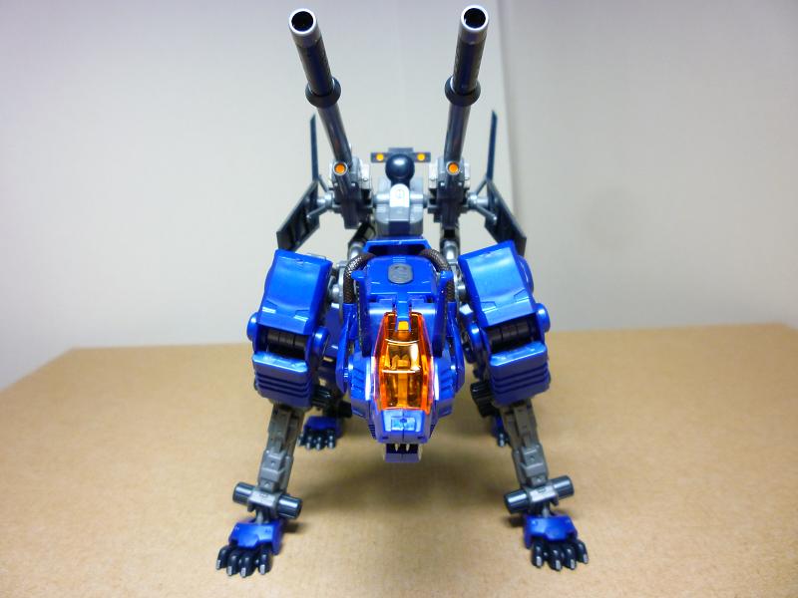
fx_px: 669
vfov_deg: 48.2
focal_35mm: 29
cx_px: 399
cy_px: 299
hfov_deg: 61.7
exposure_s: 1/30
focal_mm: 5.2
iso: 160
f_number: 3.3
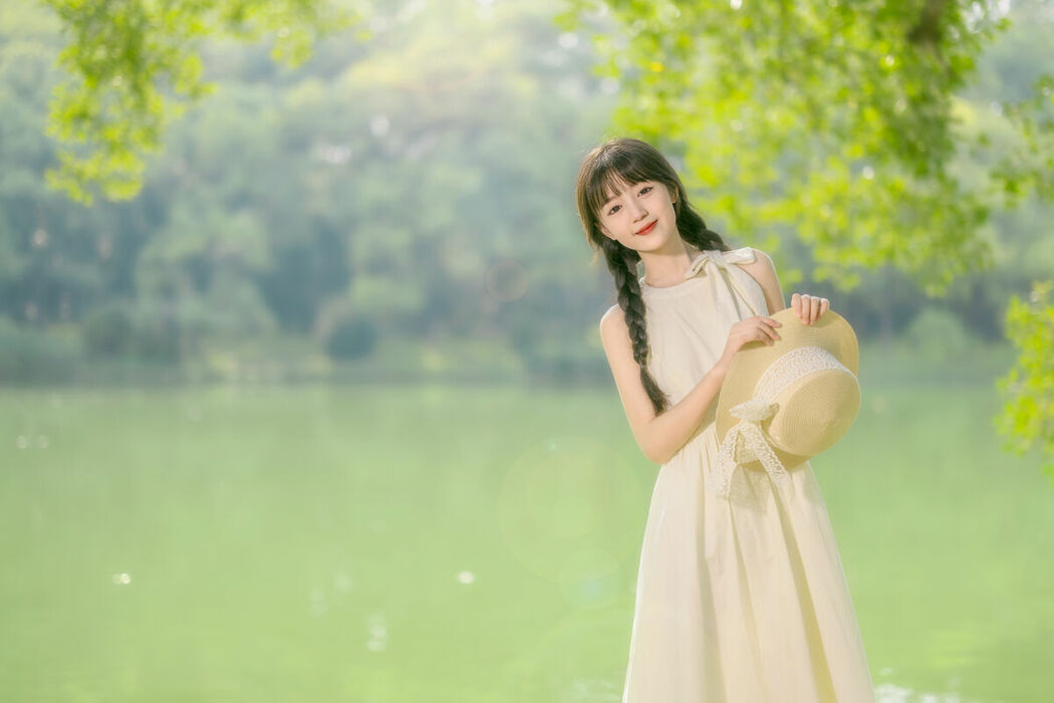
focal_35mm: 49
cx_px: 527
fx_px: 1434
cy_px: 352
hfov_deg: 40.3
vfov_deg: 27.5
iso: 100
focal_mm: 50
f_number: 1.2
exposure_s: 1/4000
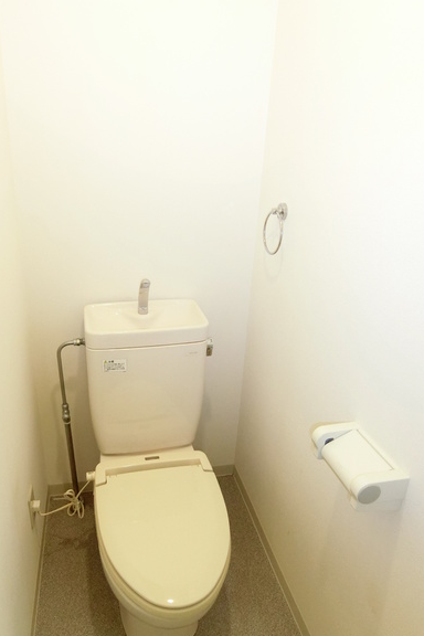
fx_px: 424
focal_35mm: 24
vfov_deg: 73.7
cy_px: 304
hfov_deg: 52.8
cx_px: 172
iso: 640
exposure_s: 1/60
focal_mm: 4.06
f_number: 2.7
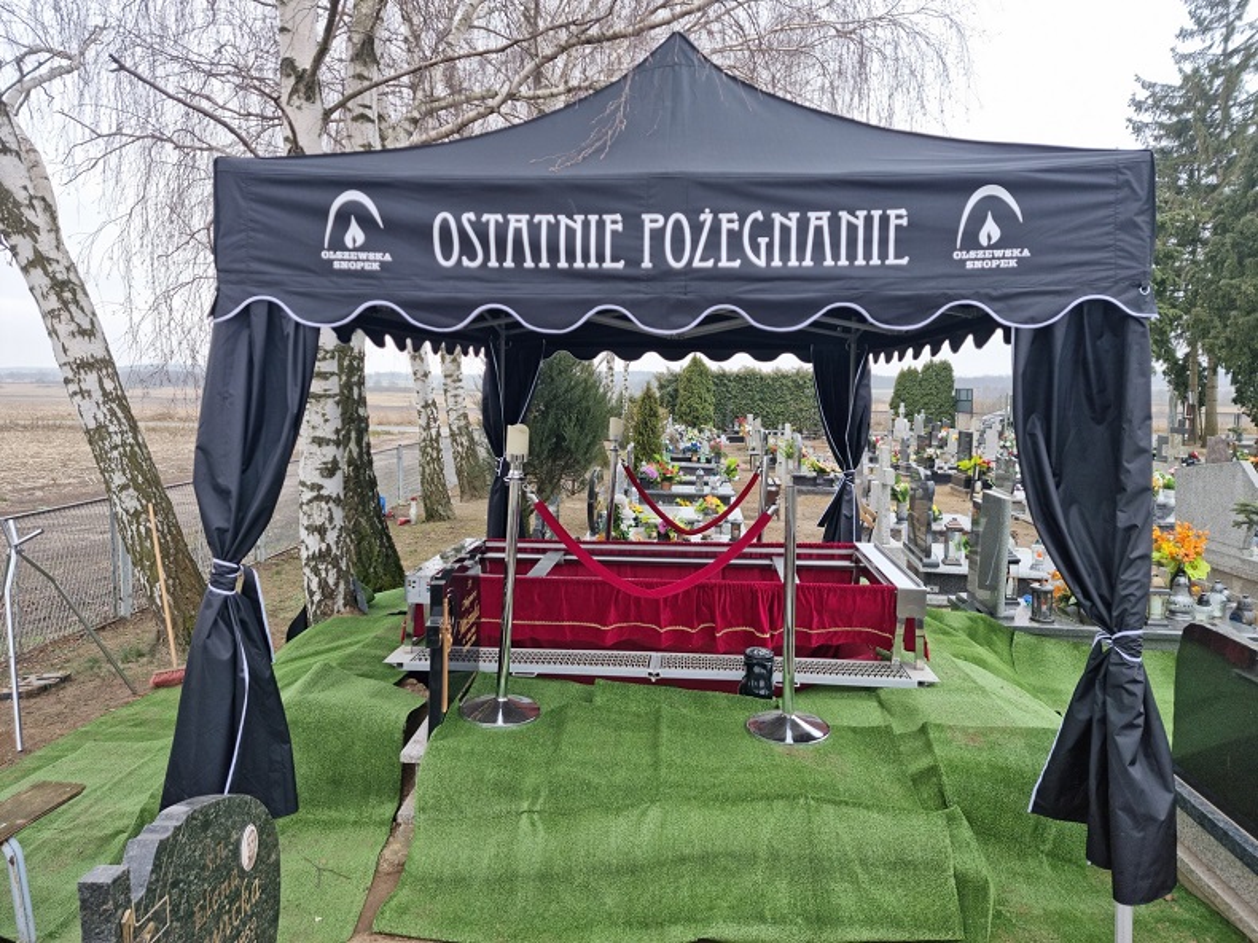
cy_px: 472
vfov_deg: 56.8
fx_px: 872
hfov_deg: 71.6
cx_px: 629
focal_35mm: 24
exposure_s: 1/159
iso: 50
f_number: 1.8
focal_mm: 6.7
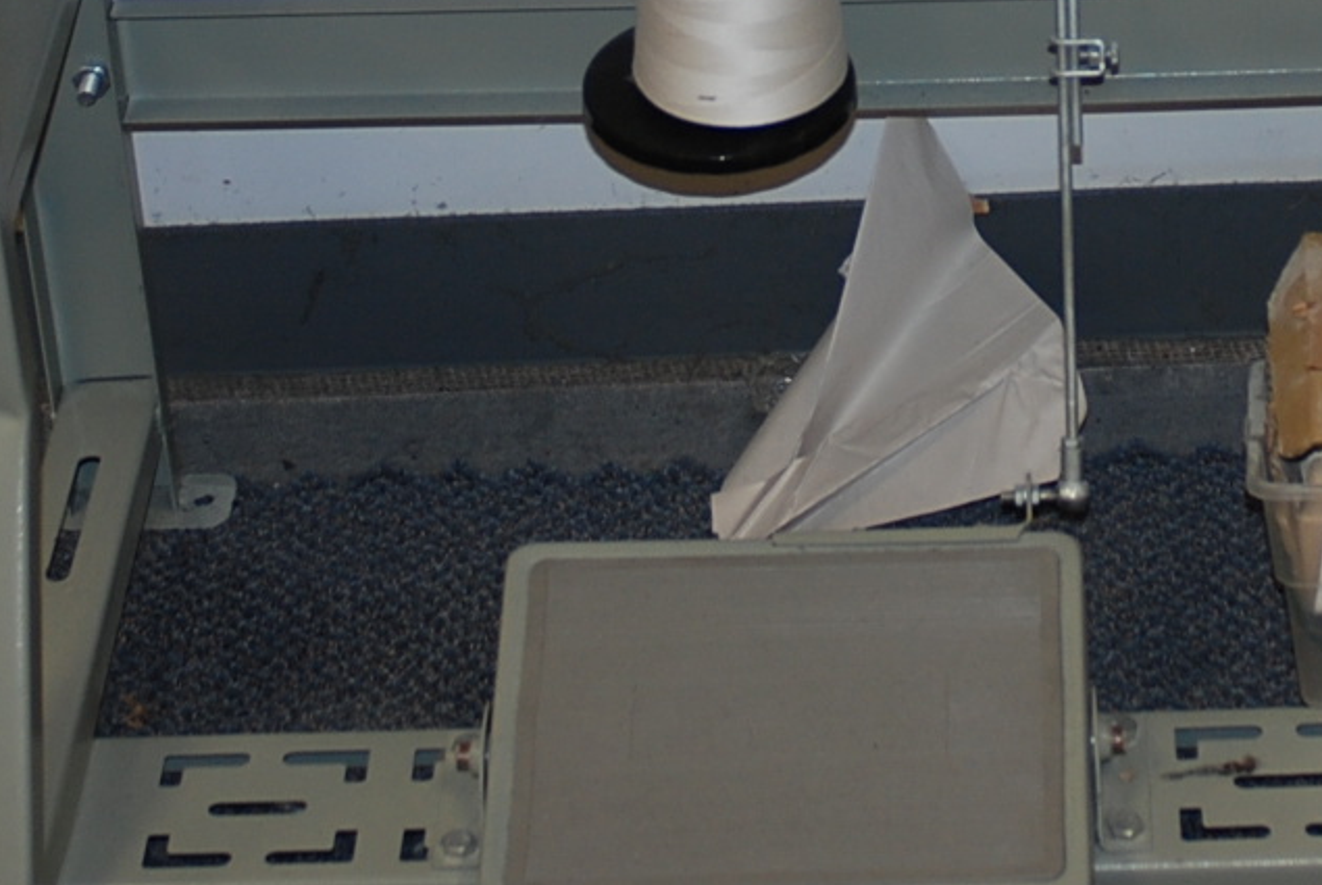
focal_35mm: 128
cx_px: 935
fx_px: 4706
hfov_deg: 15.9
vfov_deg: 10.5
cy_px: -331
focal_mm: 28
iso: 200
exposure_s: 1/60
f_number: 2.8
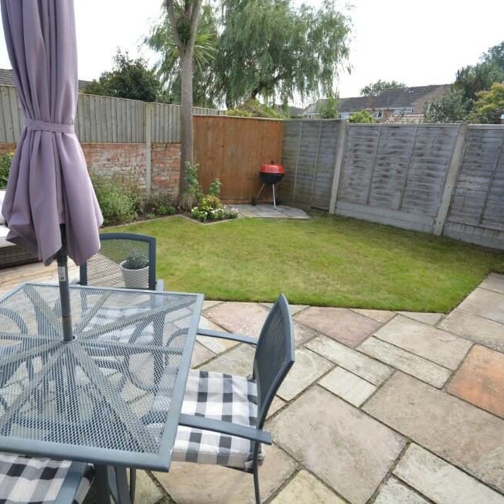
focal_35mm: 20
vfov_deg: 74.8
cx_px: 203
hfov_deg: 74.1
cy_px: 241
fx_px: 329
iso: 400
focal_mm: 10
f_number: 8
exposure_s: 1/400
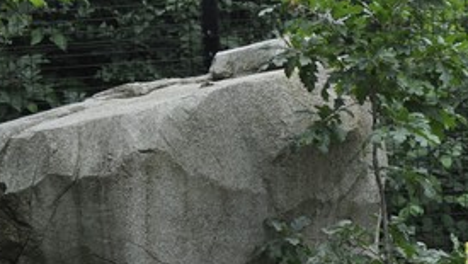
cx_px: 519
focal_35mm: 319
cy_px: 422
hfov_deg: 6.7
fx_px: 3961
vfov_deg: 3.8
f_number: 4.5
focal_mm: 70
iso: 800
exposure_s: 1/800
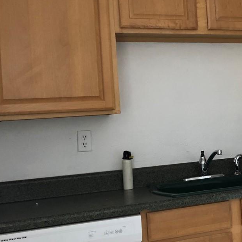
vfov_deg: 26.9
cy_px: 111
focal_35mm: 64
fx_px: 506
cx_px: 272
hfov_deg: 24.9
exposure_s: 1/15
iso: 50
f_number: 1.8
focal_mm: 3.99
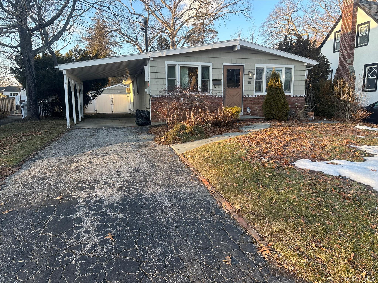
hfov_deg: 71.6
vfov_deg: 56.8
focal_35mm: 24
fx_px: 262
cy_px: 142
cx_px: 189
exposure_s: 1/421
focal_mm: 6.86
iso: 80
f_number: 1.78
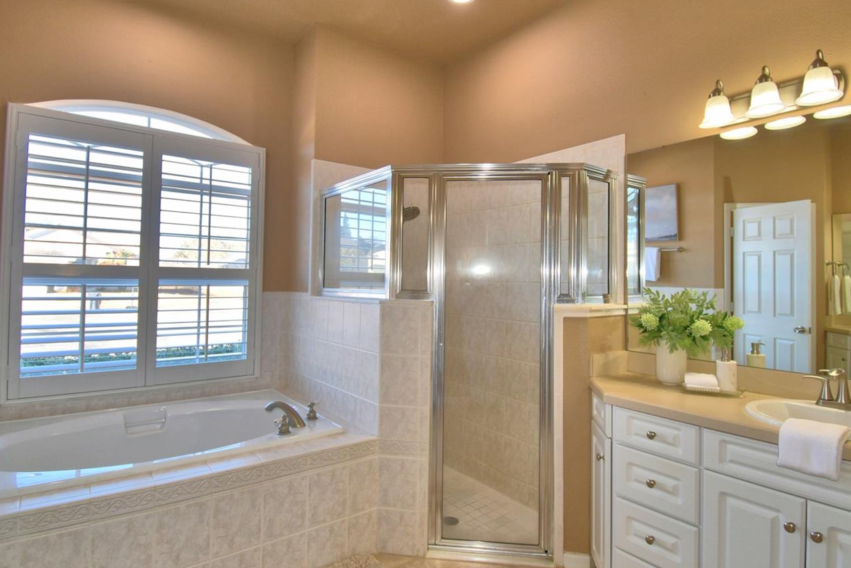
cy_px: 272
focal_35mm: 19
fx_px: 449
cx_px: 433
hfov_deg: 86.9
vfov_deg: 64.5
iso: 100
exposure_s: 1/60
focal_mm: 10
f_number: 4.5
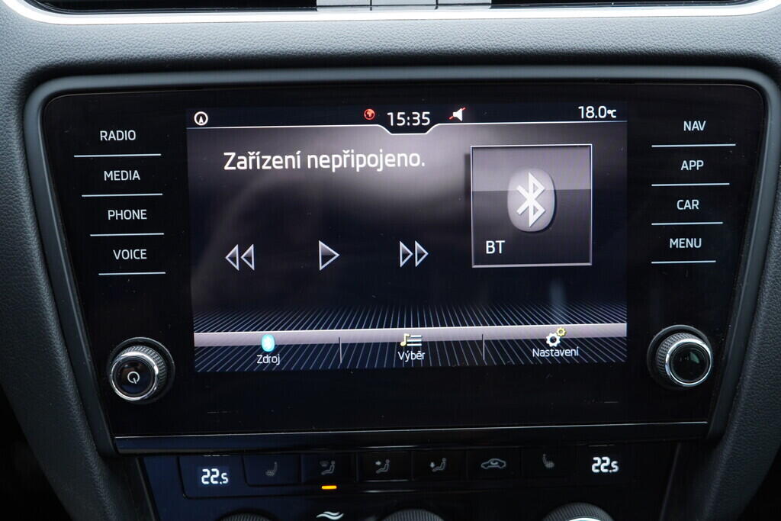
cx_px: 390
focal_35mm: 36
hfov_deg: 53.1
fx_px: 781
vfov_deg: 36.9
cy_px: 260
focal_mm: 24
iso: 320
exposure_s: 1/40
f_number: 2.8
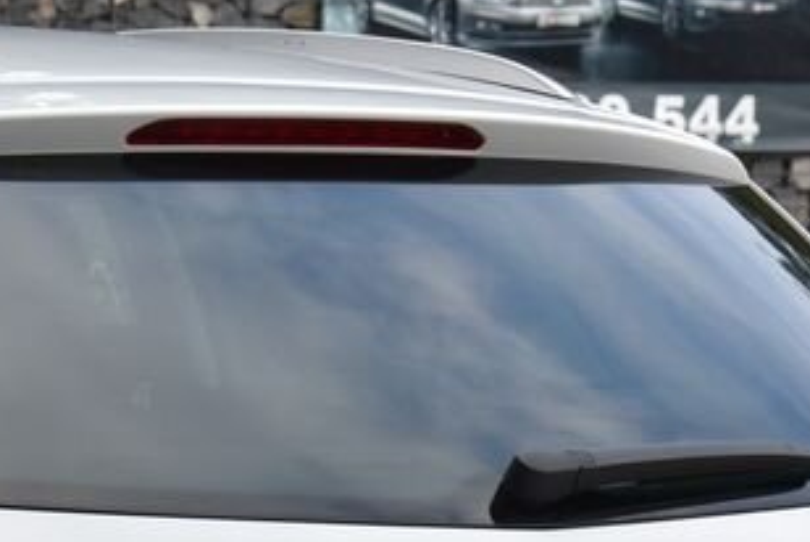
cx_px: -32
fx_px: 4639
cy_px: 826
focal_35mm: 206
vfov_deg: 6.6
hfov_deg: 9.9
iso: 500
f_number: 8
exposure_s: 1/250
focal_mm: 62
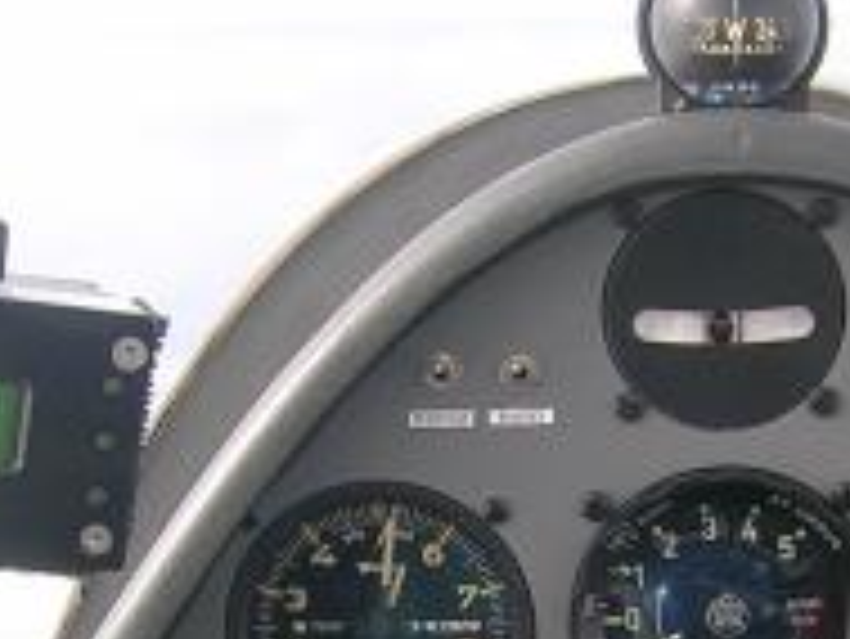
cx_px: 517
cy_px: 742
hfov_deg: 17.7
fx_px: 2727
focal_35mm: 111
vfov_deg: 13.0
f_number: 4.8
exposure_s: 1/202
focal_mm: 5.4
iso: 50
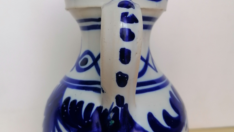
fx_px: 267
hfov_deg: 47.4
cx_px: 116
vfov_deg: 27.7
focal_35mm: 43
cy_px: 70
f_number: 1.8
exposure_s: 1/50
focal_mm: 4.75
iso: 64
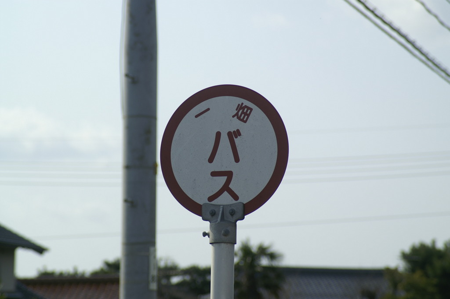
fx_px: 1965
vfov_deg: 8.7
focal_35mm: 158
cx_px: 225
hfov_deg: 13.1
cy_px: 150
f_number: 6.3
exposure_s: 1/1000
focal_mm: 105
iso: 100
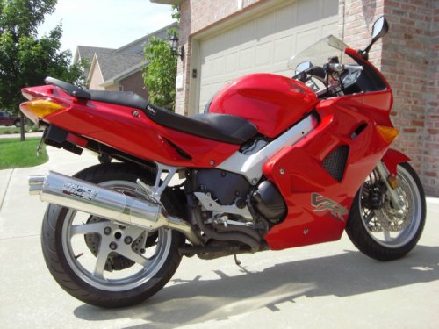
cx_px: 220
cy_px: 164
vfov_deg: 37.7
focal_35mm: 38
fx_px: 482
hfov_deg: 49.0
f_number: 2.7
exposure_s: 1/1000
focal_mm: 6.2
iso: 64
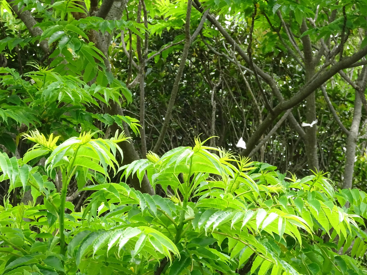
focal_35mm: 183
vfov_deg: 8.1
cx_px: 184
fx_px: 1940
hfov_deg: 10.8
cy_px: 138
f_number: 5.6
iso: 250
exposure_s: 1/200
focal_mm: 31.3
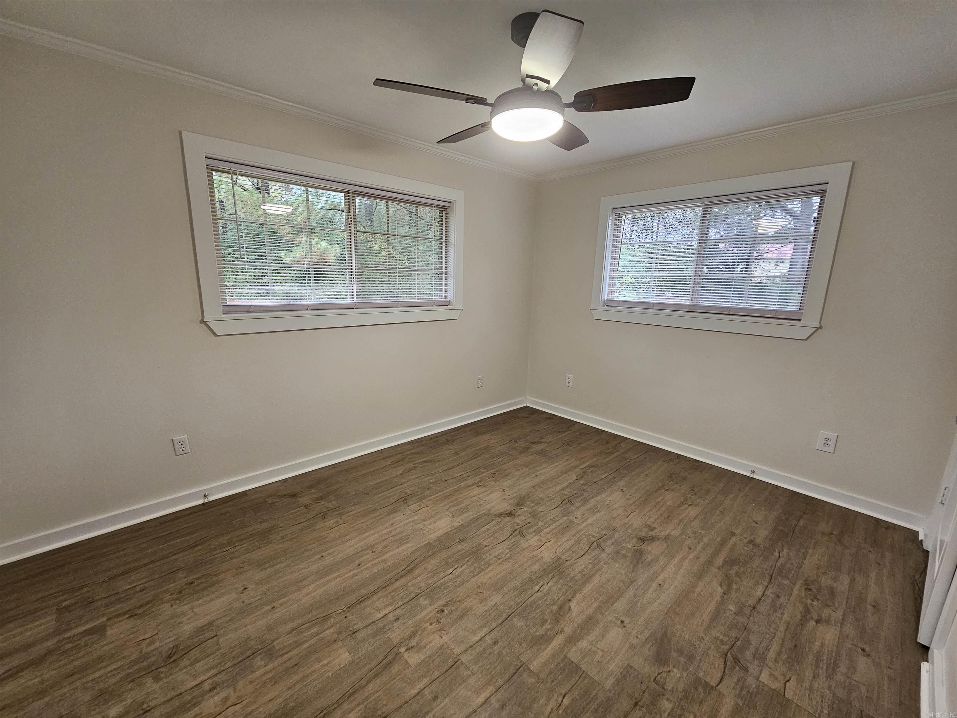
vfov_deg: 89.9
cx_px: 478
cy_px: 359
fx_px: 359
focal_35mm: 13
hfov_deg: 106.2
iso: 200
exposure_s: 1/60
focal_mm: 2.2
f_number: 2.2
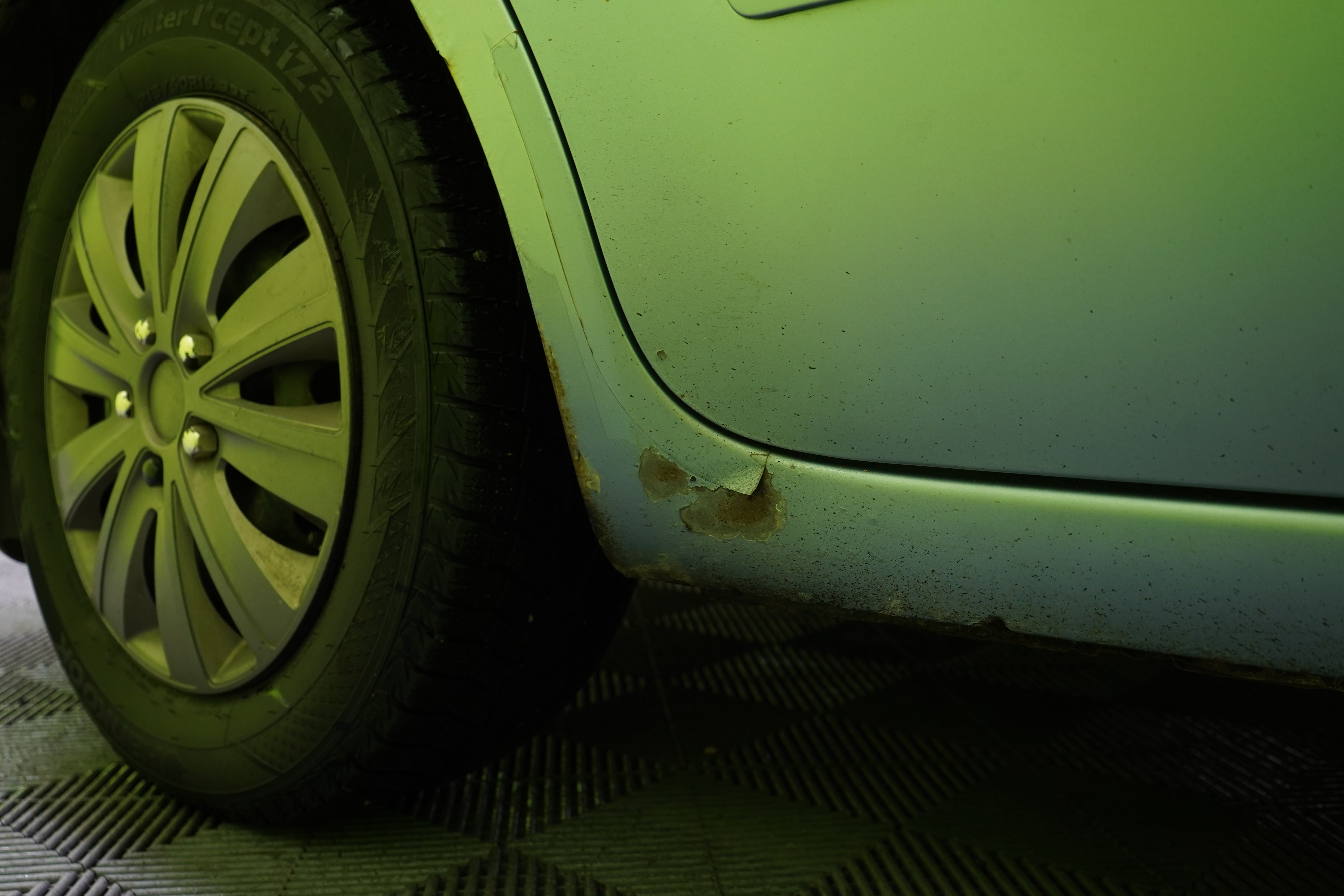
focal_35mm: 33
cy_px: 456
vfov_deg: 40.0
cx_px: 675
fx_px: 1232
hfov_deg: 57.2
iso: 1000
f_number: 5.6
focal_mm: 32
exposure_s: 1/25
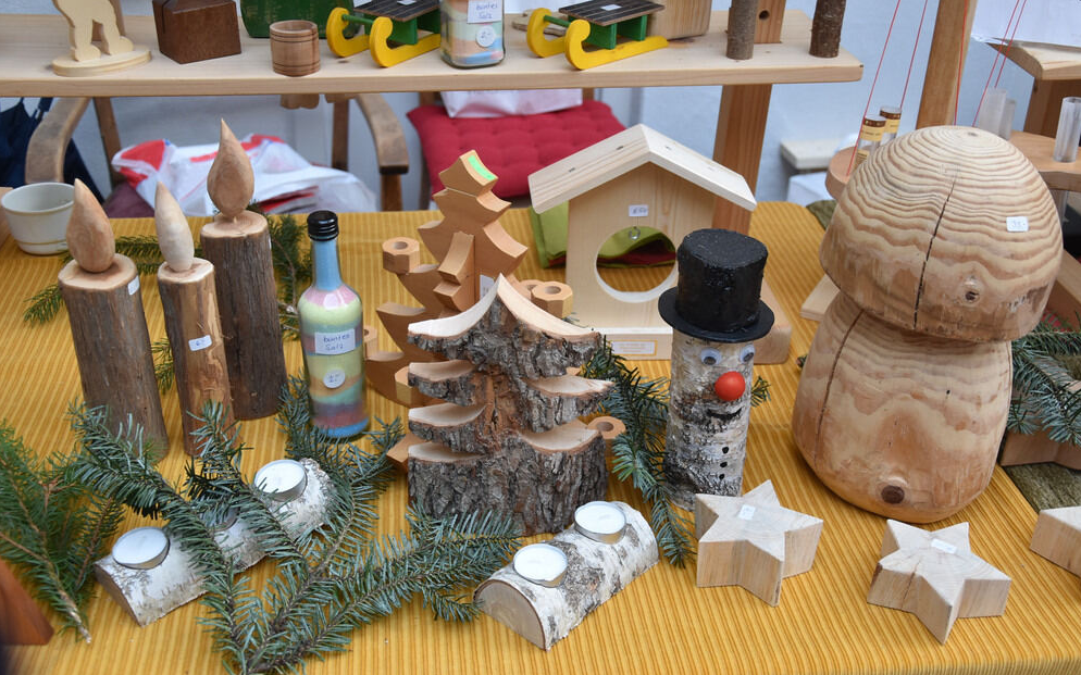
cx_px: 540
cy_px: 318
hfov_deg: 49.3
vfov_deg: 32.0
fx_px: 1178
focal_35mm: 40
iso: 400
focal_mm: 26
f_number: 4.5
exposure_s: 1/80
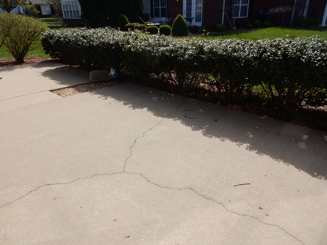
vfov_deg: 54.9
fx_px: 236
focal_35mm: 25
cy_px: 122
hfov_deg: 69.4
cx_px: 164
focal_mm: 4.5
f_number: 3.7
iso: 125
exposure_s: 1/1600
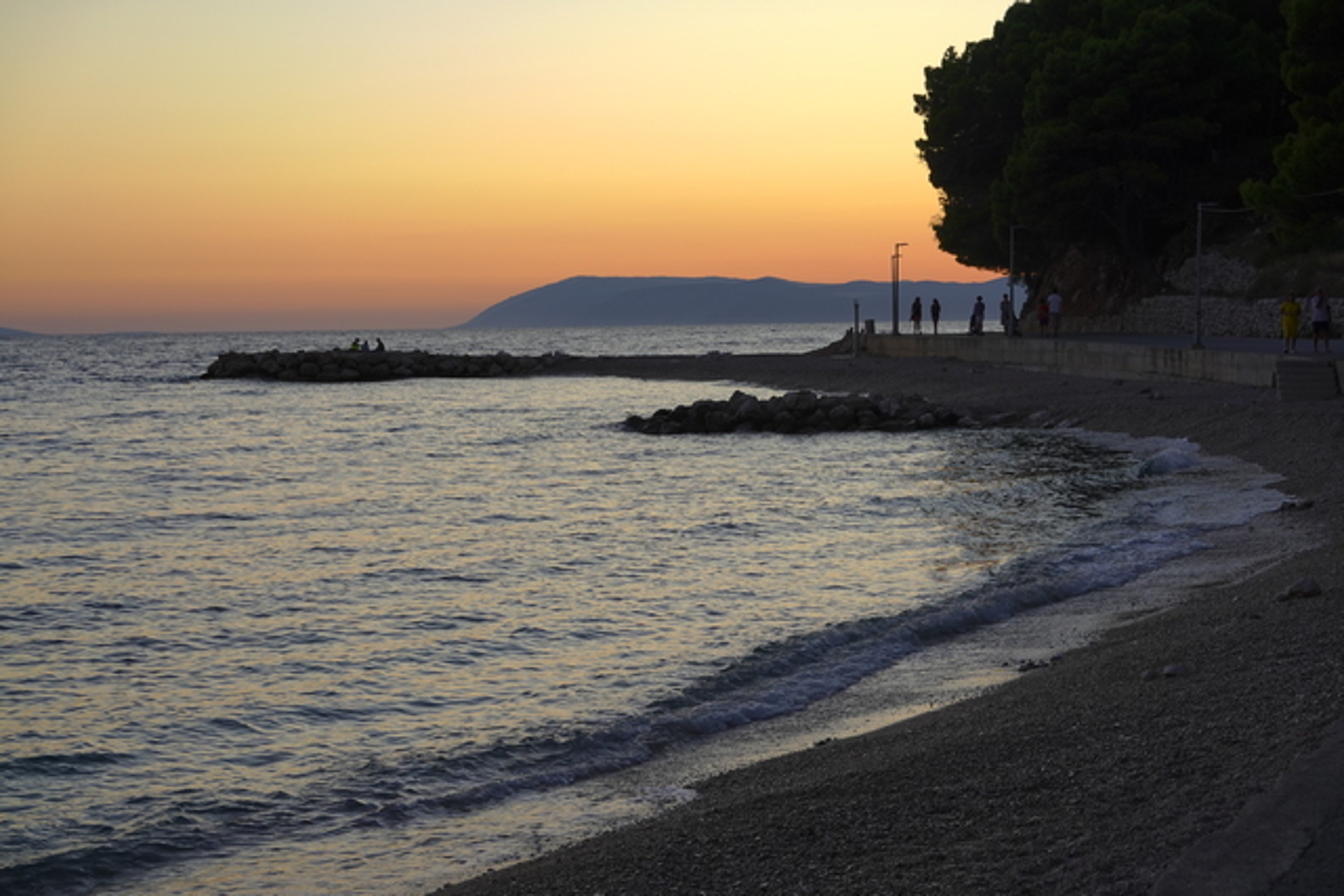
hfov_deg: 28.1
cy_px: 448
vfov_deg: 18.9
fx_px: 2688
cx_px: 672
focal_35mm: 72
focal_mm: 26.37
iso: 64
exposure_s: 1/60
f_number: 4
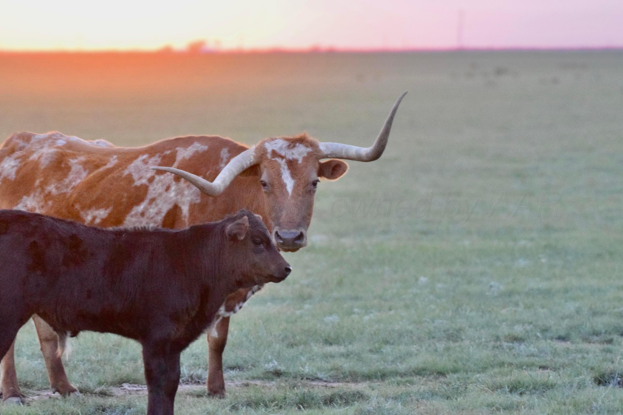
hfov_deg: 6.9
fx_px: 5191
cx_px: 312
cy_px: 208
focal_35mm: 300
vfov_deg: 4.6
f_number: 5.6
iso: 6400
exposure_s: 1/320
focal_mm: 200
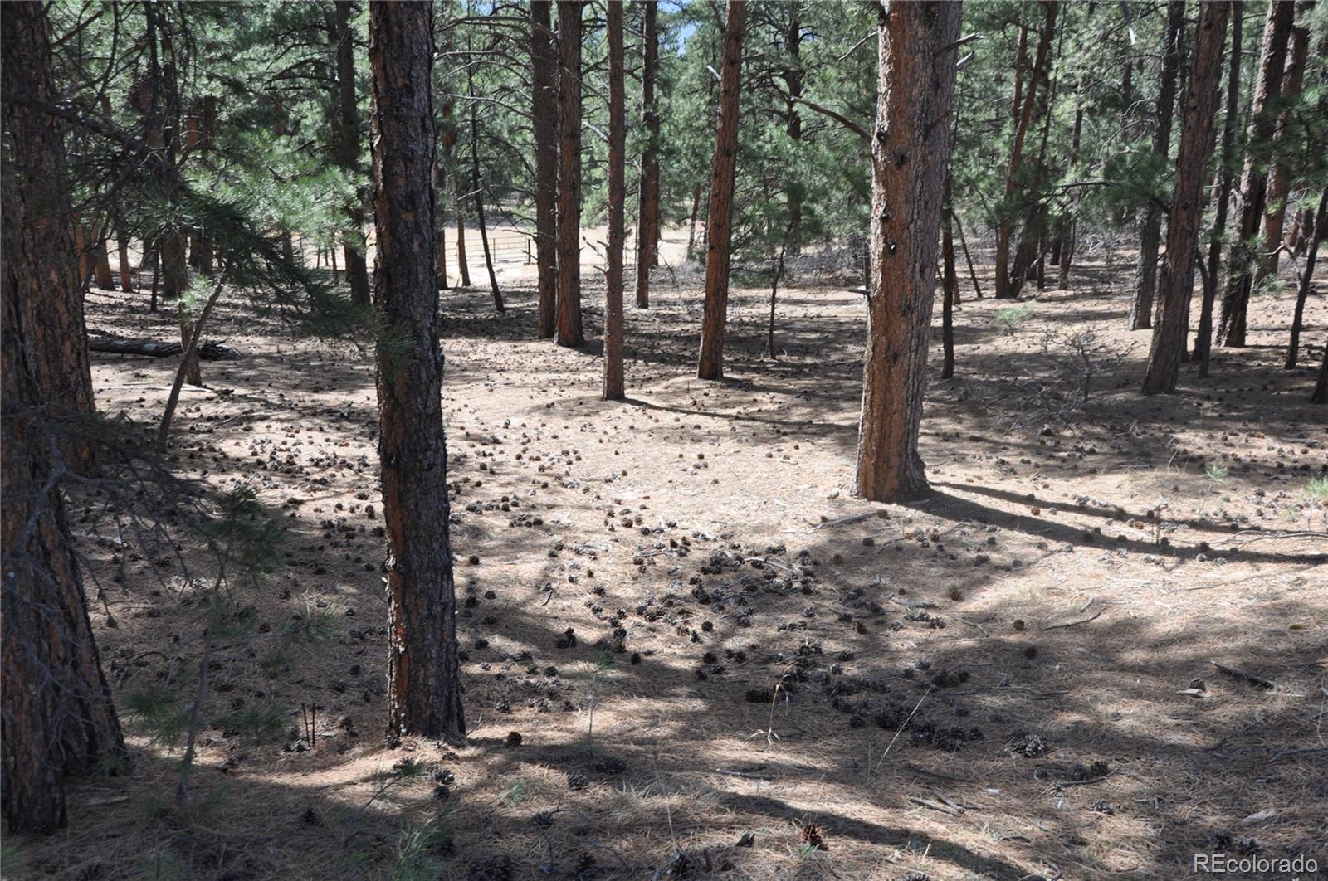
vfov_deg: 36.8
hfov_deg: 53.2
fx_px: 1326
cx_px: 664
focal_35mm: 36
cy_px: 440
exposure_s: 1/200
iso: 200
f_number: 7.1
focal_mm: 24
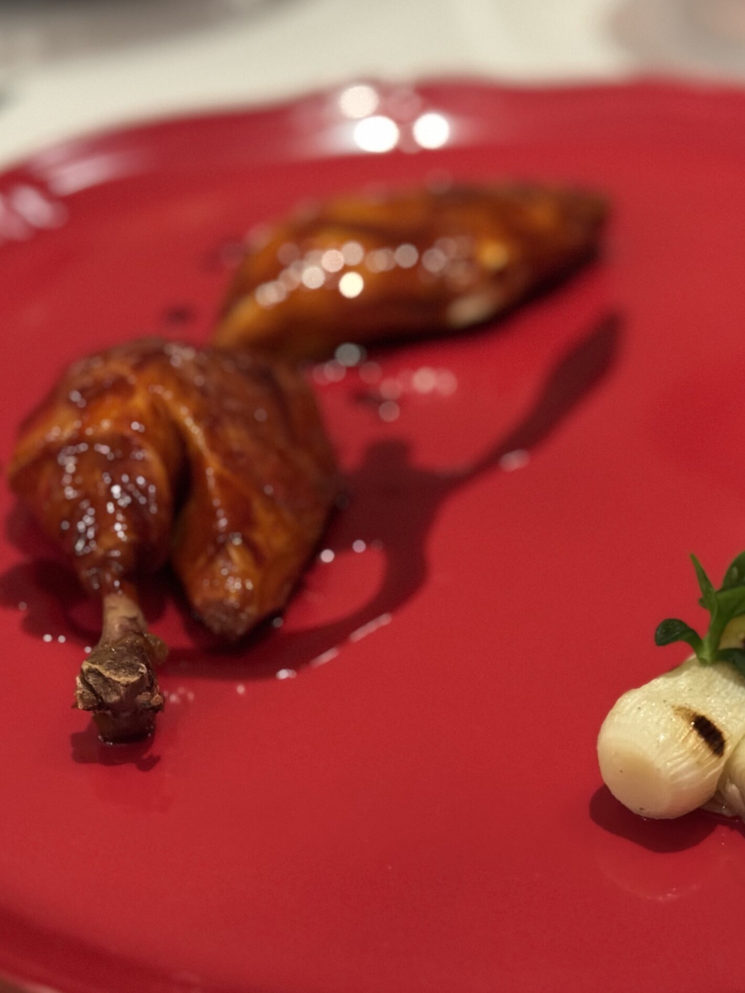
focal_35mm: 65
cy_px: 494
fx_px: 1865
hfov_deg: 22.5
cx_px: 521
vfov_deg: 29.8
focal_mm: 6.76
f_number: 1.78
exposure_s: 1/25
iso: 500
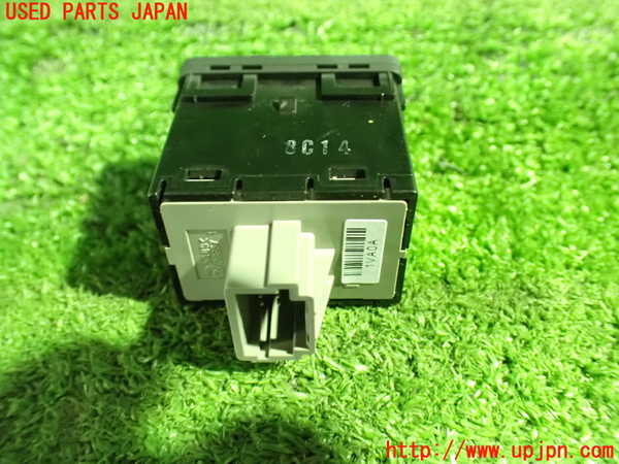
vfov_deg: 46.8
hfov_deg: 60.0
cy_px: 232
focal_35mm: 30
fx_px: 536
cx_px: 310
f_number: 2.3
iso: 1600
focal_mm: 5.4
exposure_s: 1/20
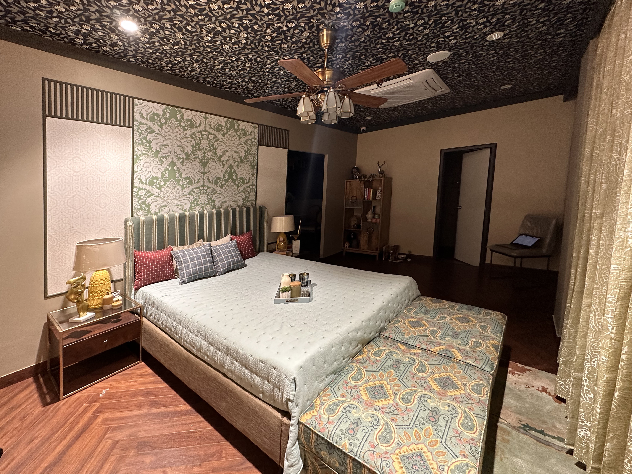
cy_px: 237
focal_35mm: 14
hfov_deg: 102.1
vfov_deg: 85.7
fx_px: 256
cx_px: 316
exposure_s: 1/50
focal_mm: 2.22
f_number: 2.2
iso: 200
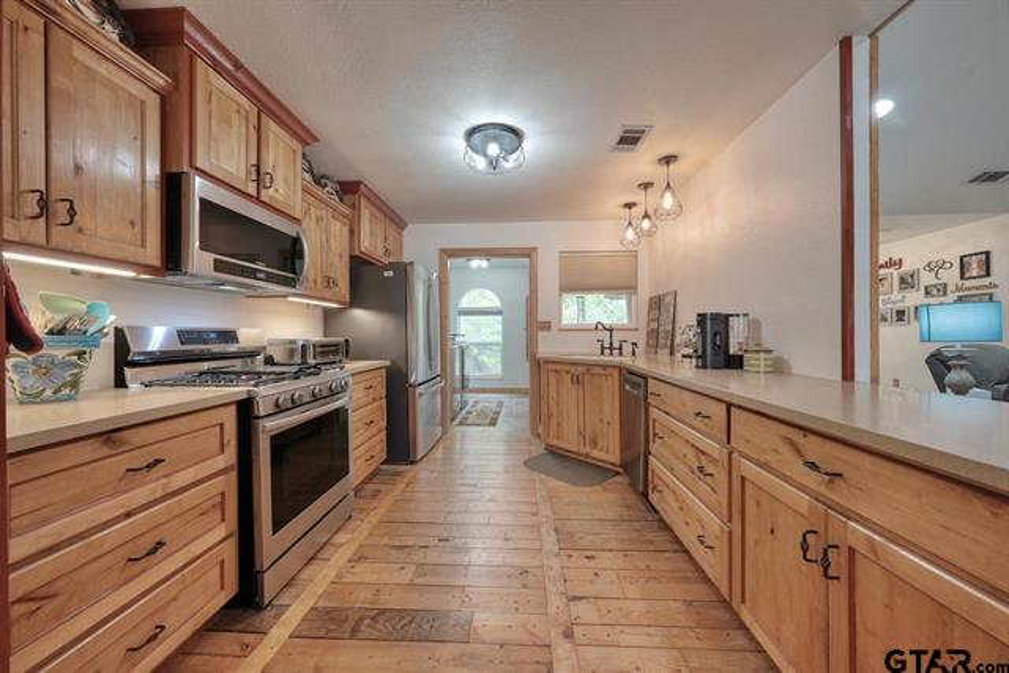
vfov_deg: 90.0
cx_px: 504
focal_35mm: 12
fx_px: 336
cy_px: 336
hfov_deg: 112.6
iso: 1000
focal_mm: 12
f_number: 8
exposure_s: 1/2
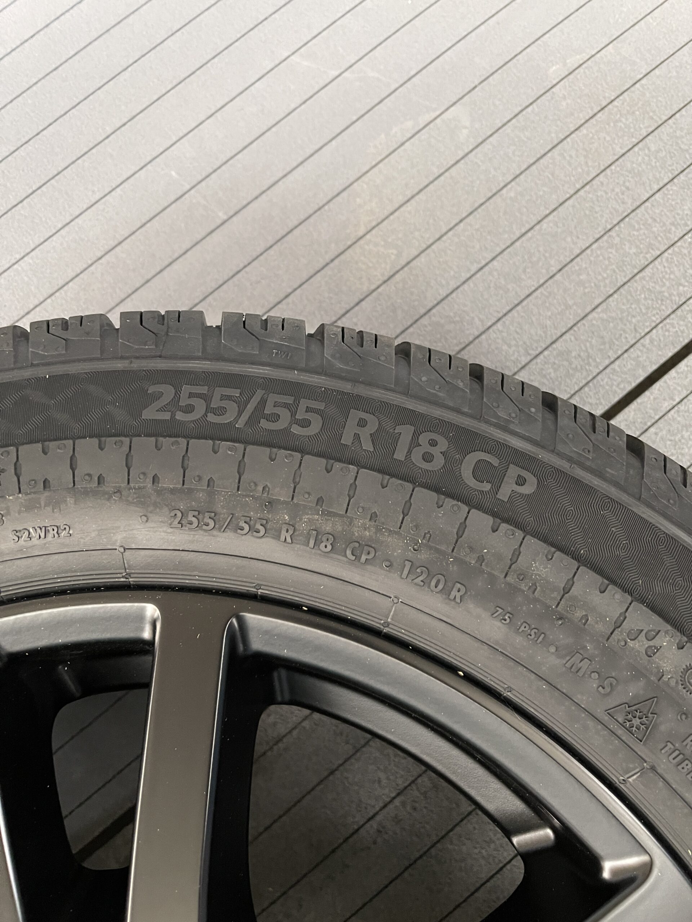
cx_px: 346
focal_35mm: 26
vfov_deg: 67.3
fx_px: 693
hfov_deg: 53.1
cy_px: 461
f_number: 1.6
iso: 500
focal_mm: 5.1
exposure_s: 1/33
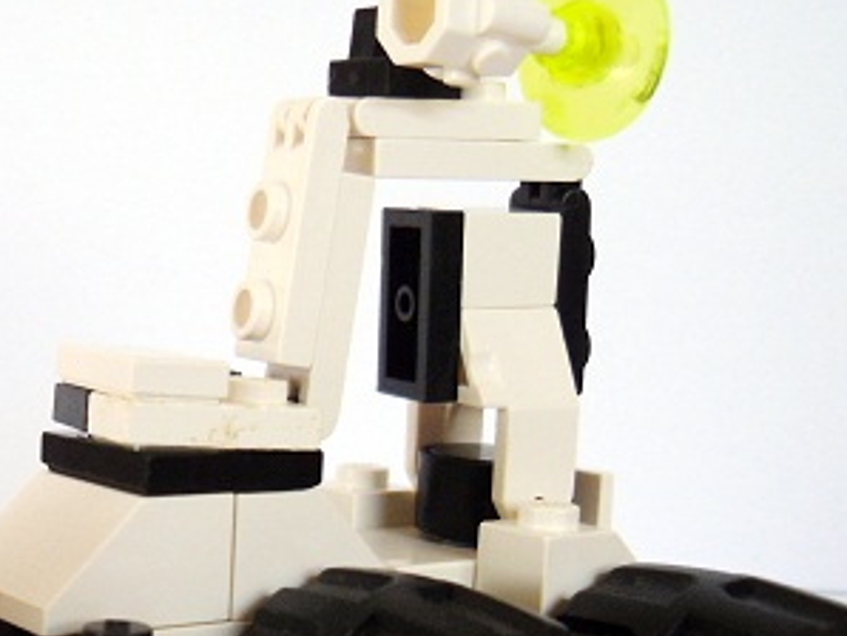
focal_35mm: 73
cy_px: 497
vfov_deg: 20.0
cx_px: 37
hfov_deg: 25.6
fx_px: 1788
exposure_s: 1/45
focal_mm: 6
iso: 100
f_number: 2.8
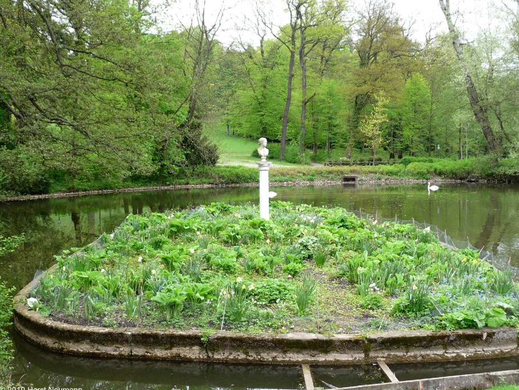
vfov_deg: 33.6
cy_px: 195
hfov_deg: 43.8
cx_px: 269
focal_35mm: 43
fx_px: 645
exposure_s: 1/50
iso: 100
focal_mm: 5
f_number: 3.4
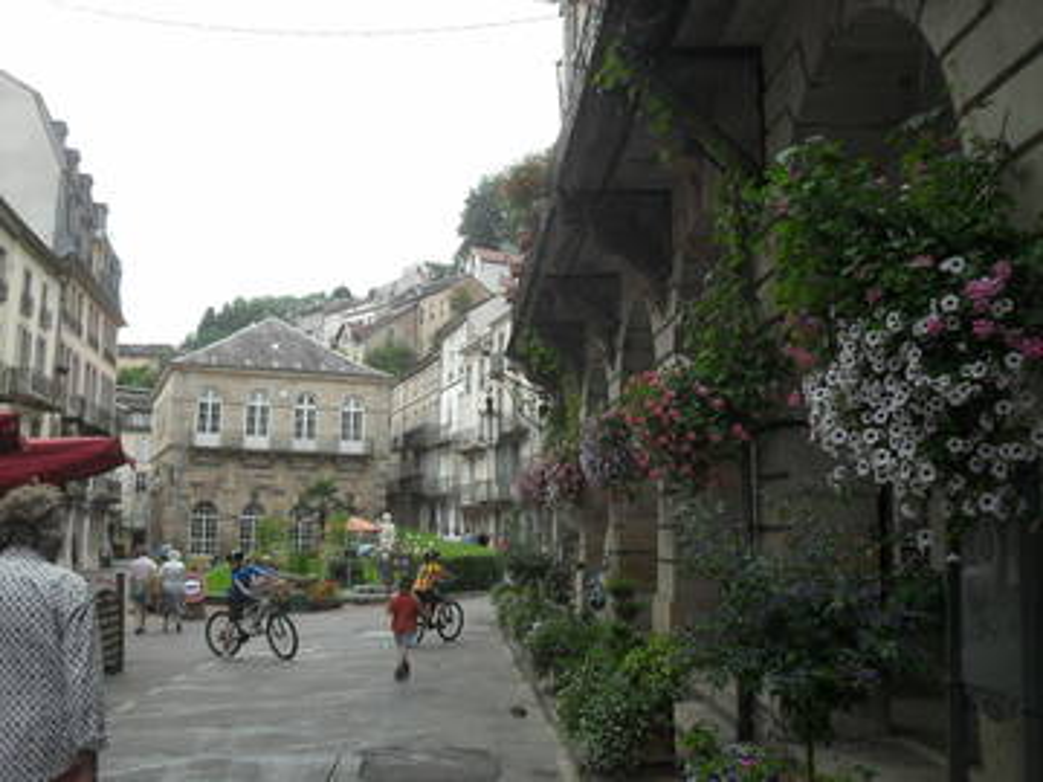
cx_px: 522
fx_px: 1055
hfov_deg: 52.6
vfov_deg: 40.7
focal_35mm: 35
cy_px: 391
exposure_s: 1/350
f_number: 2.8
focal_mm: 6.2
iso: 100
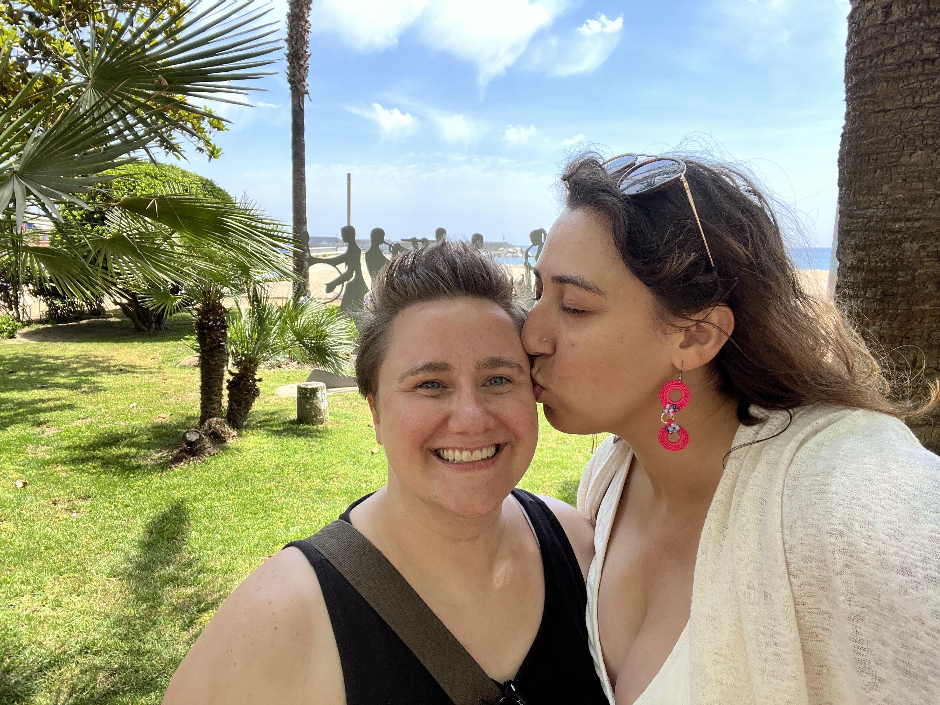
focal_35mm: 23
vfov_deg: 58.9
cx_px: 470
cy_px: 352
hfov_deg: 73.9
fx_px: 625
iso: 40
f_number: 2.2
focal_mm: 2.71
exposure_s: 1/172
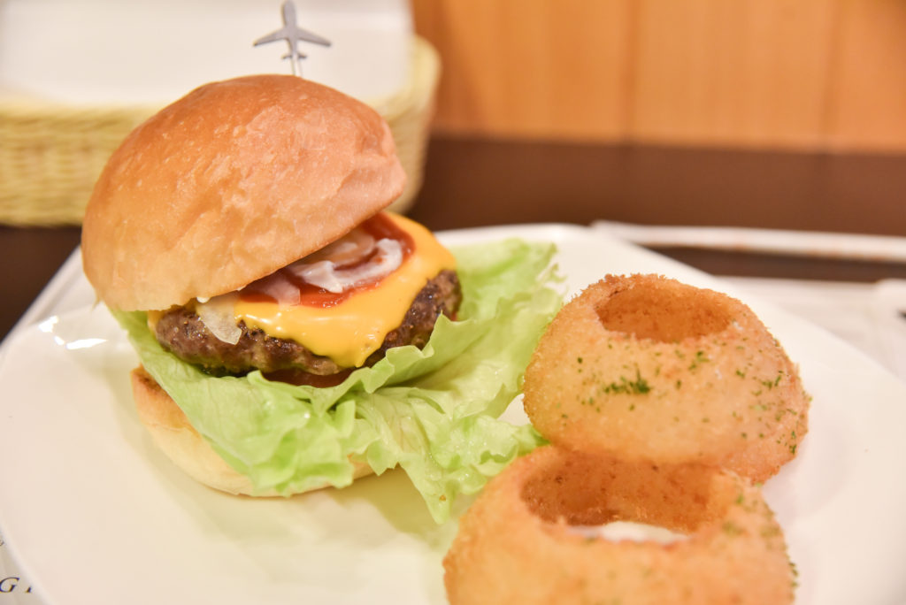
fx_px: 1561
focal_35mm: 62
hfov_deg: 32.4
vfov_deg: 21.9
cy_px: 302
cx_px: 453
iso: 1400
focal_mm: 62
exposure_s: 1/80
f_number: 4
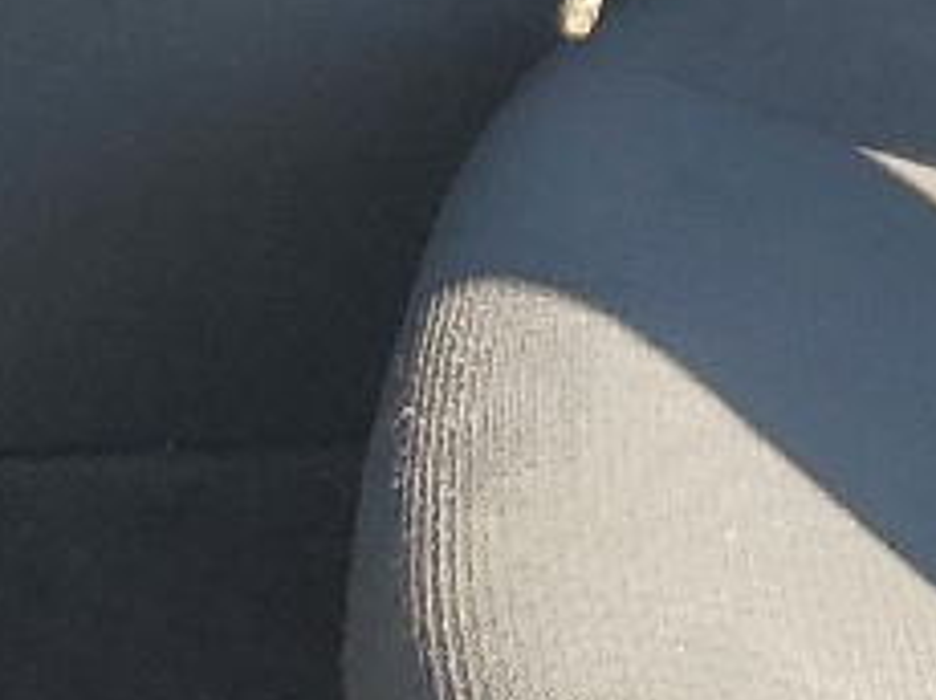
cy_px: -456
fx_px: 4889
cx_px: 1209
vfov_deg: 8.0
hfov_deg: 10.7
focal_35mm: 181
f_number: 1.5
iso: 50
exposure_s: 1/625
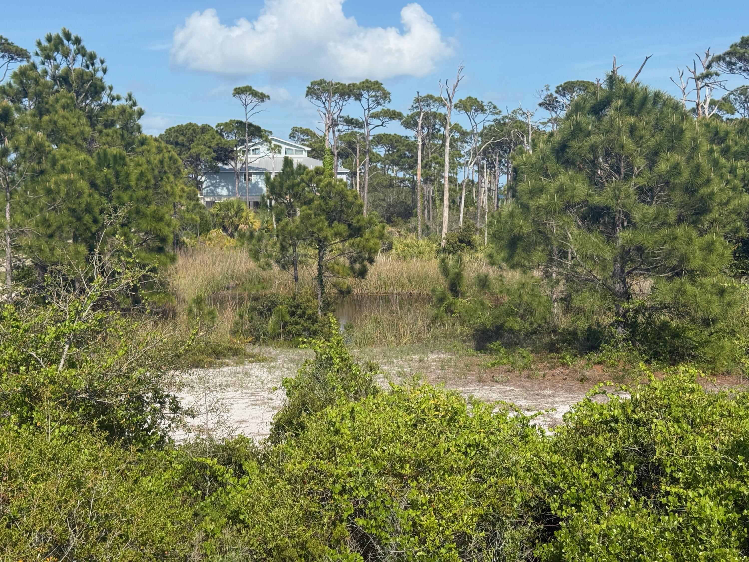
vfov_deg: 30.3
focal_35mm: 48
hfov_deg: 39.7
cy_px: 281
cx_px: 374
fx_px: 1039
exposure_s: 1/4329
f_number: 1.78
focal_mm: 6.76
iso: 80
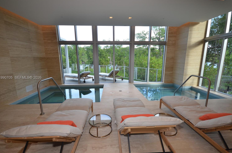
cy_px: 78
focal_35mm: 16
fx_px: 103
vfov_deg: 73.5
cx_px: 117
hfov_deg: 96.9
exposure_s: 1/60
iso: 280
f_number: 4
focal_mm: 10
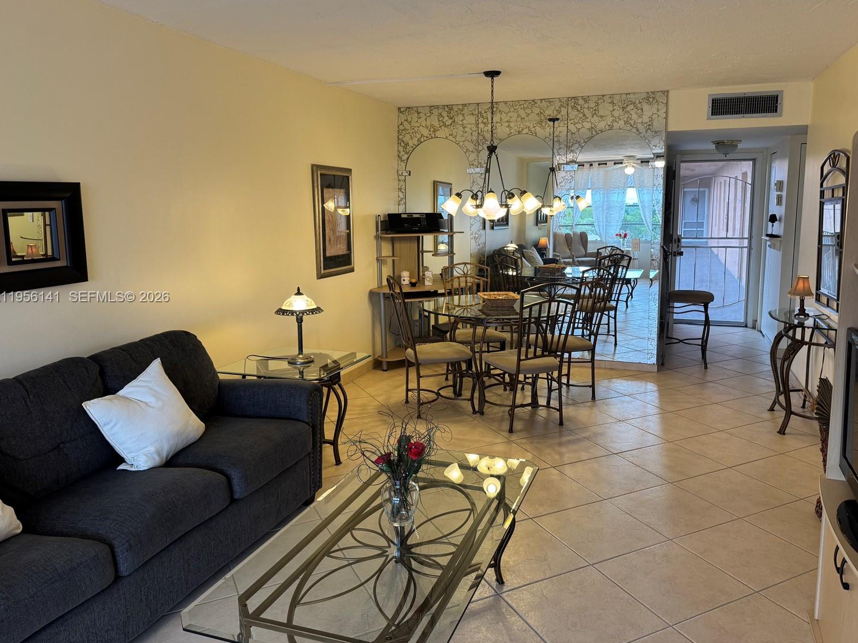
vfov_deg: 53.0
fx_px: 644
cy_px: 298
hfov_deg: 67.2
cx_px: 453
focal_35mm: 26
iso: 125
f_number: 1.78
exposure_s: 1/60
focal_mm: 6.76
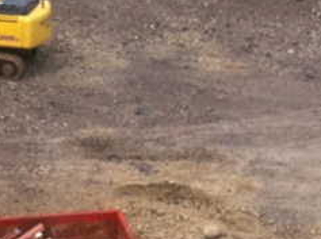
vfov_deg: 10.9
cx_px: -111
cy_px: -35
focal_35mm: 133
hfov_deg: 14.2
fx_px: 1231
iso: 80
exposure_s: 1/815
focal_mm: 3.85
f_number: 2.8
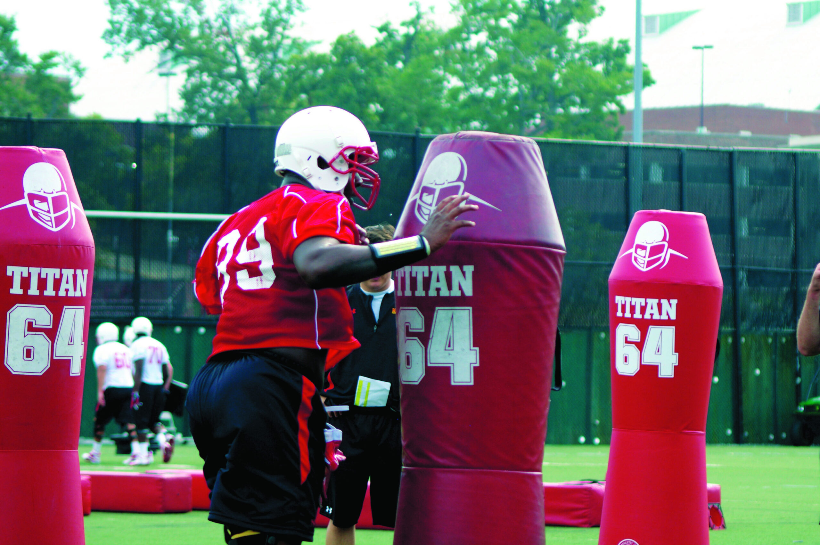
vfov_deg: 7.7
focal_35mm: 177
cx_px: 410
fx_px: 4028
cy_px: 272
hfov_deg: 11.6
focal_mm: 118
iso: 400
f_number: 6.7
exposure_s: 1/500
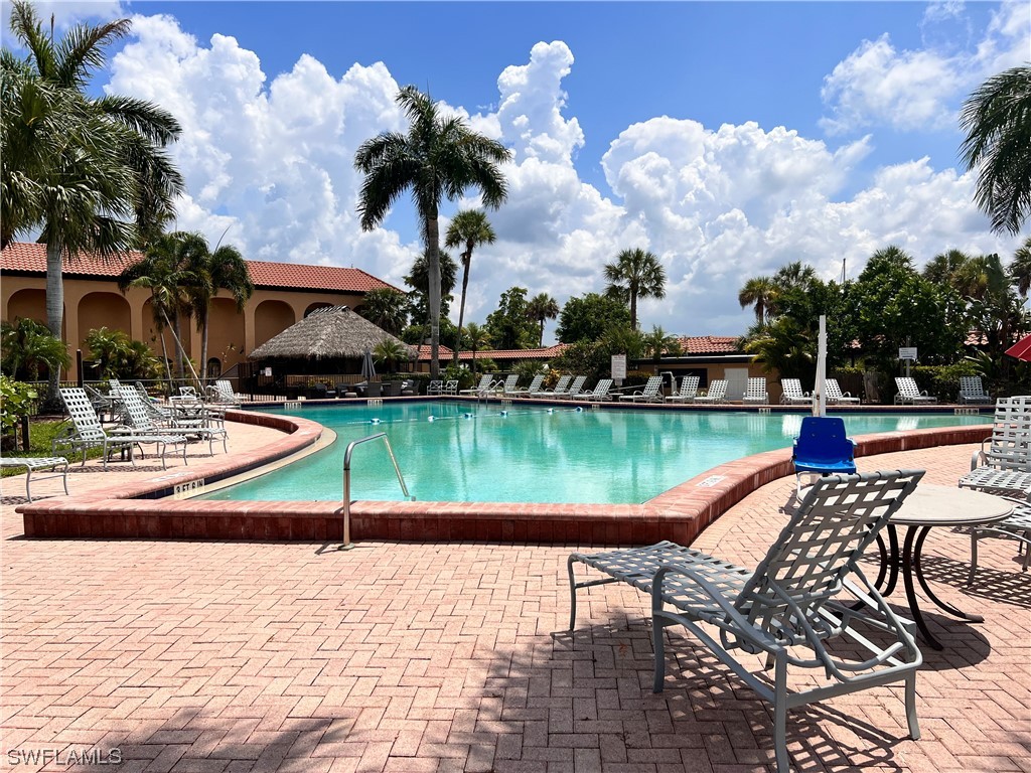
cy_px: 386
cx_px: 516
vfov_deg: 53.1
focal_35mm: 26
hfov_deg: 67.3
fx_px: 774
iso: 50
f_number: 1.5
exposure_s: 1/8696
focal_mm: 5.7
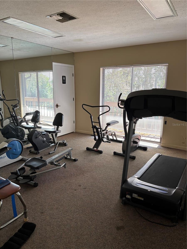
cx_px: 94
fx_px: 187
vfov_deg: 67.3
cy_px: 124
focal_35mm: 26
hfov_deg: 53.1
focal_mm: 5.96
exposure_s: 1/121
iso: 50
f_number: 1.6
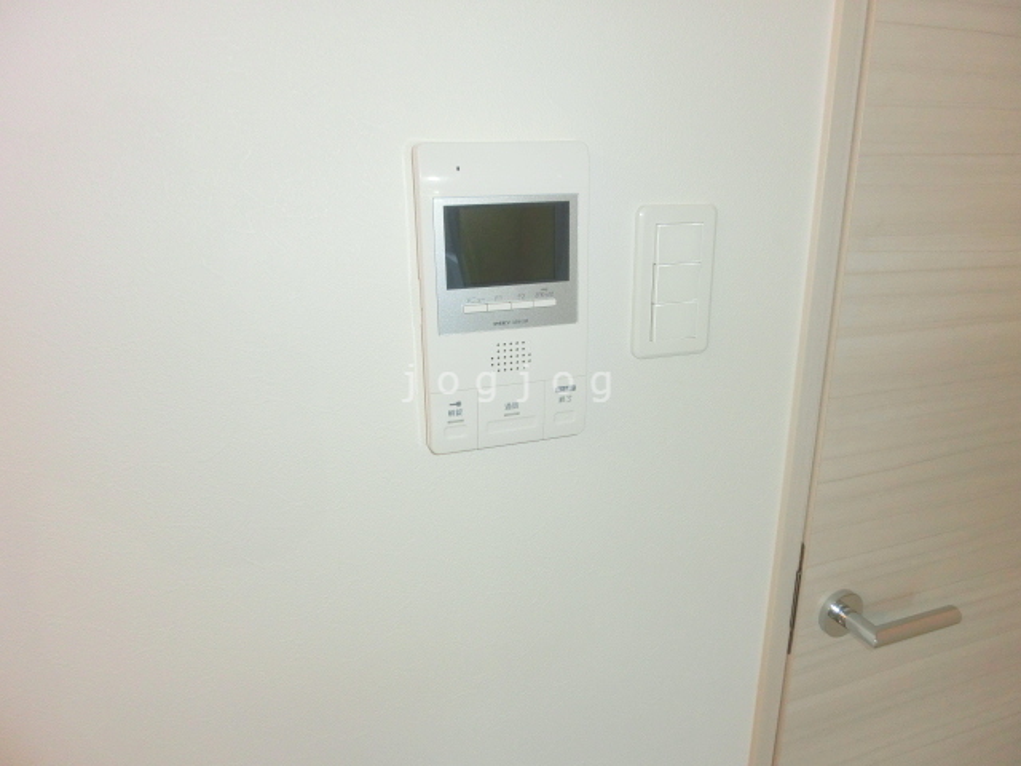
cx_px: 510
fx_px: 708
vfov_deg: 56.8
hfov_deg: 71.6
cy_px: 383
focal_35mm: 24
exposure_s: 1/125
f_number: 3
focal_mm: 4.24
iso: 250
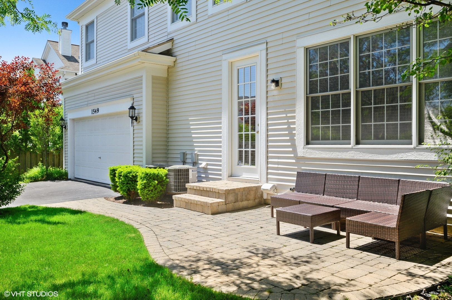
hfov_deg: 62.0
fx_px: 376
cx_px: 226
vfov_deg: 43.5
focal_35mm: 30
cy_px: 150
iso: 200
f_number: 8
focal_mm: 30
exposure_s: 1/90
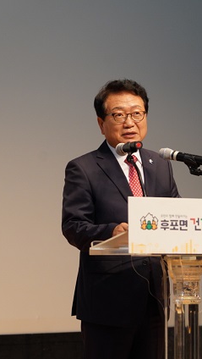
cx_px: 164
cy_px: 180
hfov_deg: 7.3
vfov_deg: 13.0
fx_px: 1578
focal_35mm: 166
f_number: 4
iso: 1600
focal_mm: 105
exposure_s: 1/160
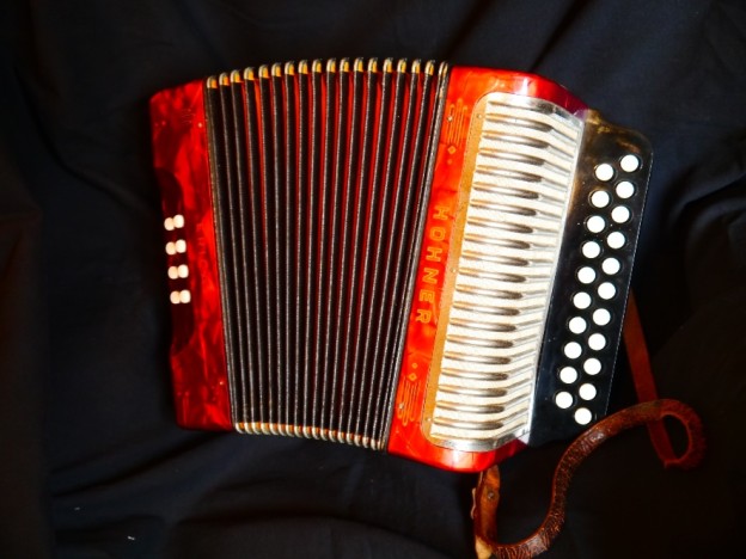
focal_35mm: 42
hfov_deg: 44.8
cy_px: 280
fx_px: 905
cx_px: 373
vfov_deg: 34.3
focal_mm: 21
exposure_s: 1/15
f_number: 4.3
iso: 800
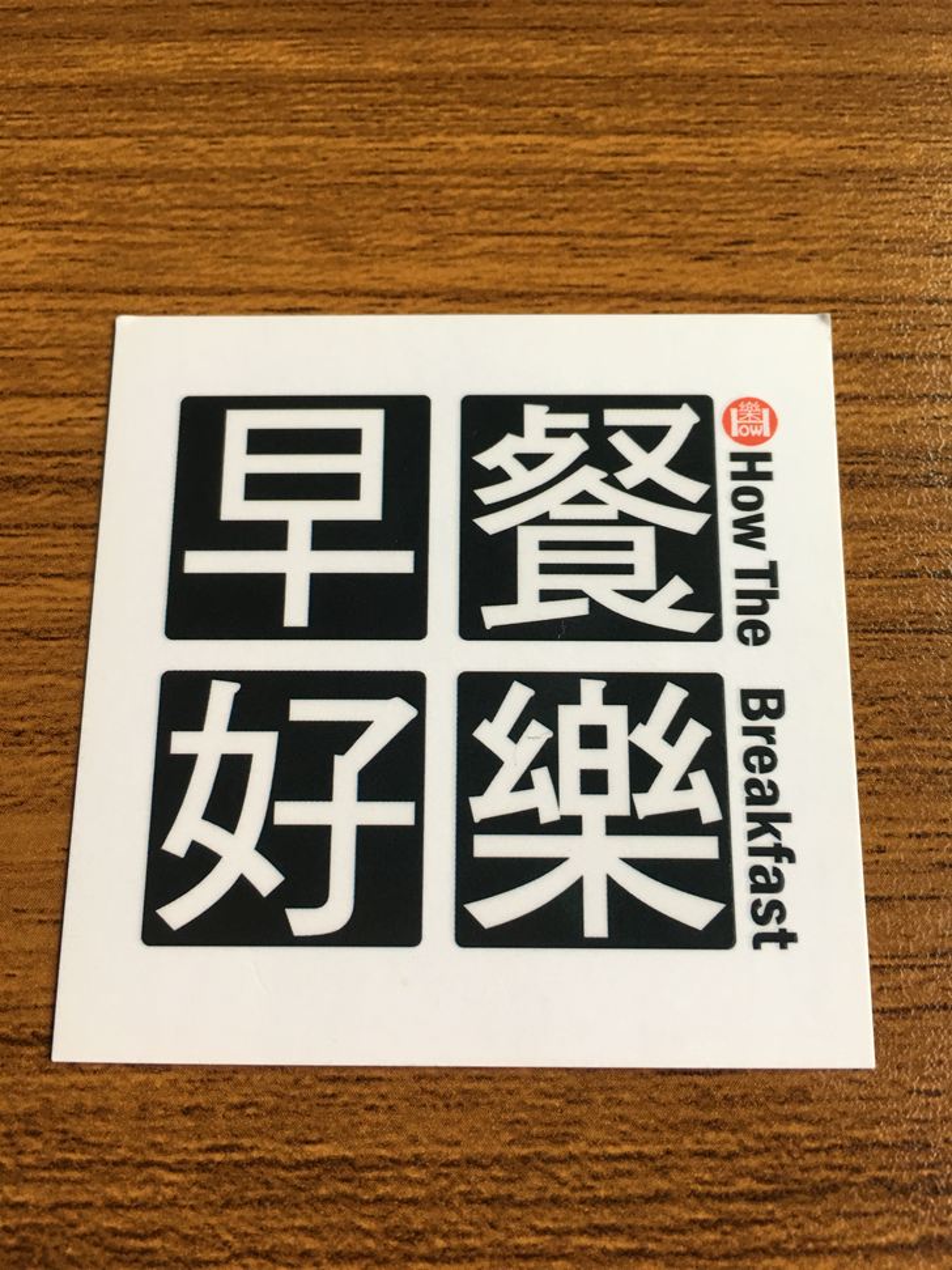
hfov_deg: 48.2
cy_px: 635
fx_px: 1064
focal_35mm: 29
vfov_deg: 61.7
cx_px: 476
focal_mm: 4.15
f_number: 2.2
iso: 32
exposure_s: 1/30
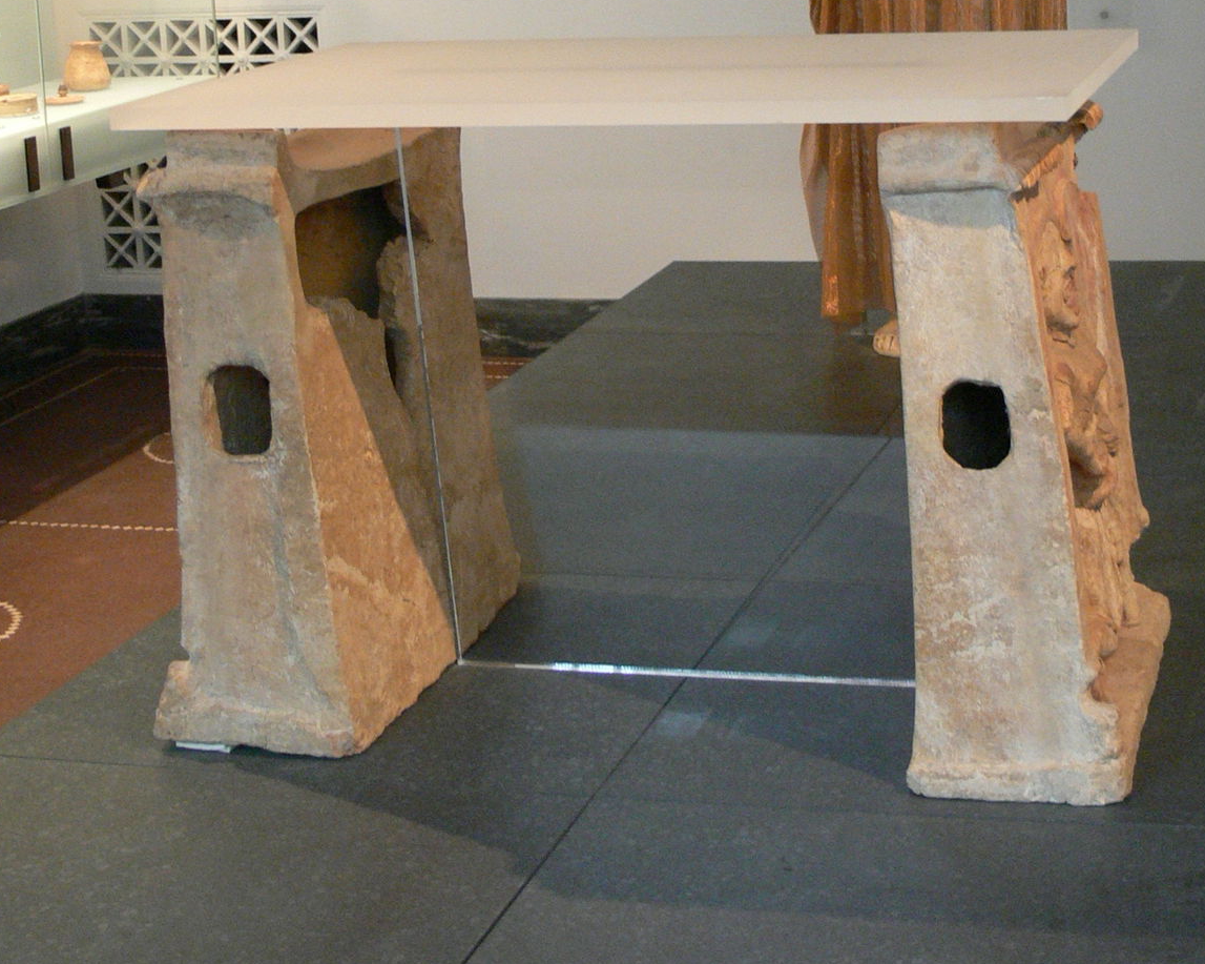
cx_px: 759
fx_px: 2460
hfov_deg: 27.4
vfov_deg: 21.7
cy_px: 121
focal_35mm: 69
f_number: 2.8
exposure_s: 1/13
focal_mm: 8
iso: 200
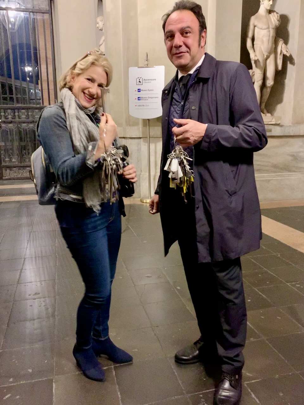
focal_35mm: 26
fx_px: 304
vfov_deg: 67.3
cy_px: 202
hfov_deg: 53.1
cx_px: 152
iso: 500
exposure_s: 1/25
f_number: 1.8
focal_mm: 4.25
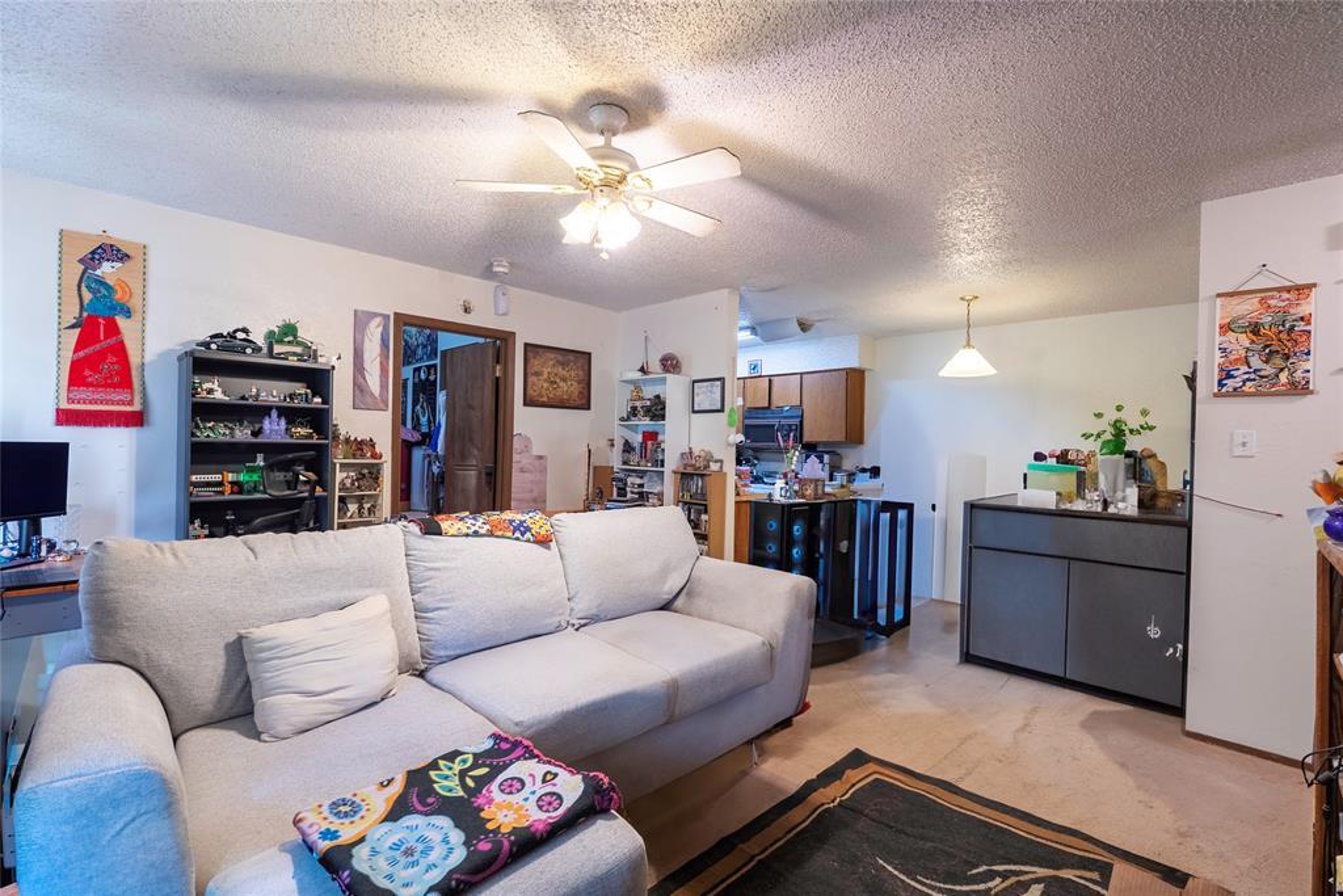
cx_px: 672
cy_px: 448
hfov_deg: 96.7
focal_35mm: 16
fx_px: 597
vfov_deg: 73.8
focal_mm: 16
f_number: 6.3
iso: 250
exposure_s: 1/2
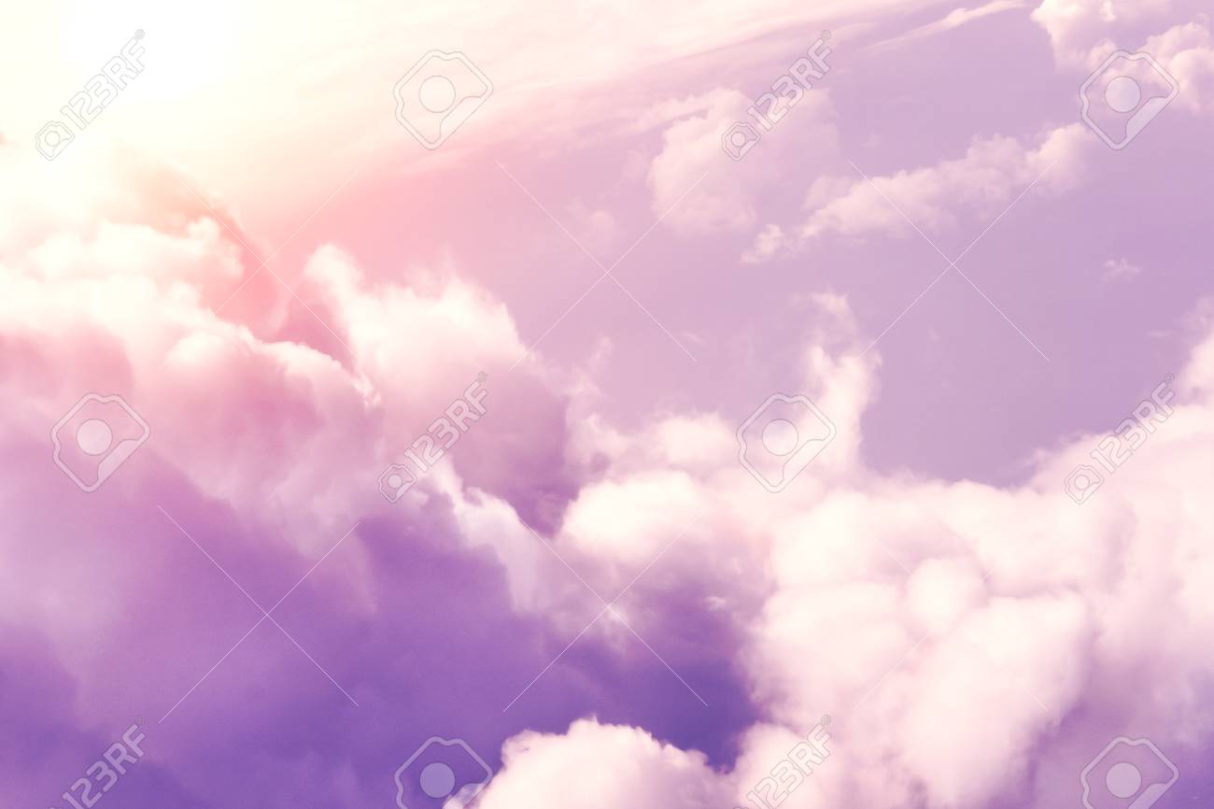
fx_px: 3540
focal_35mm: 105
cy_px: 404
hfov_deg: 19.5
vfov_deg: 13.0
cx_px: 607
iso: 250
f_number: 7.1
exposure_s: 1/4000
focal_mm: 105
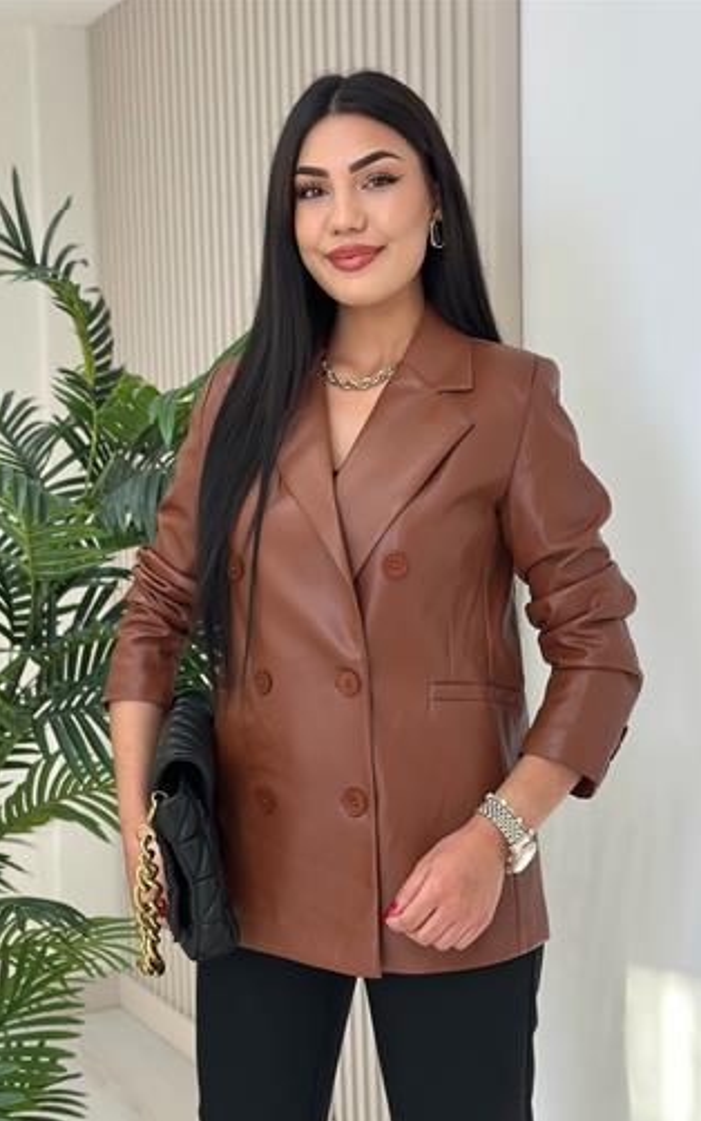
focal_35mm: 54
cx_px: 281
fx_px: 1650
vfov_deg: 37.5
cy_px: 591
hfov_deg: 24.0
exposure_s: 1/100
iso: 64
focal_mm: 6.86
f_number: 1.78
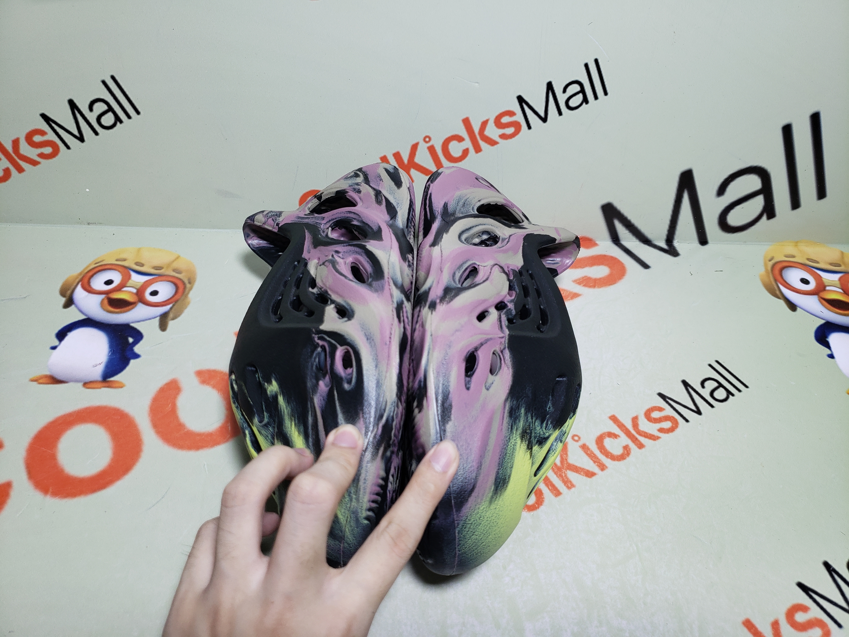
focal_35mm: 26
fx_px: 638
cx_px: 424
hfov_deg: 67.3
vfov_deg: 53.1
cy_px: 318
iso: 50
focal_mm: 4.3
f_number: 1.5
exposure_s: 1/280
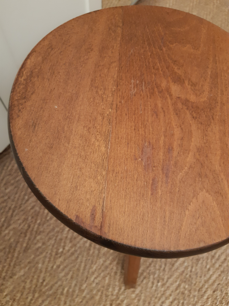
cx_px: 114
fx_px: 229
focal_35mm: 26
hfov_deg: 53.1
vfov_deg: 67.3
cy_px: 153
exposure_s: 1/25
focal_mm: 3.92
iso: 320
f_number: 1.7
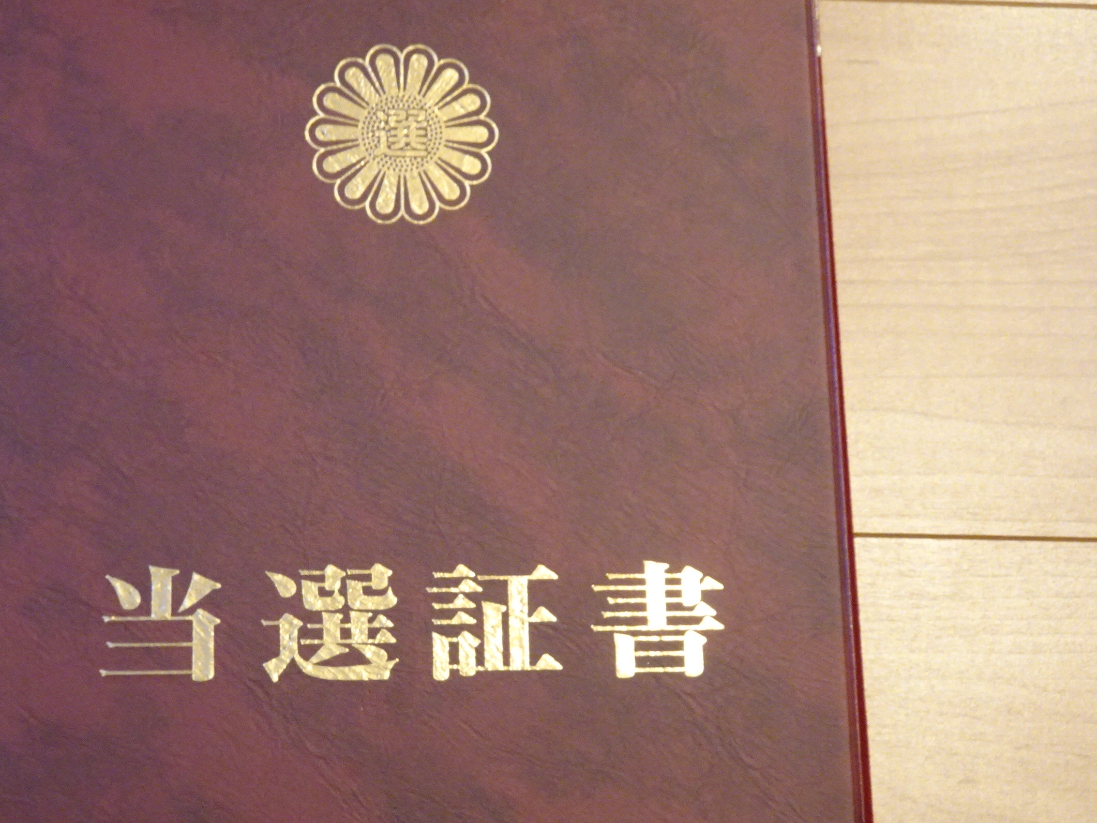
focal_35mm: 66
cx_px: 429
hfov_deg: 29.3
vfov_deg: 22.3
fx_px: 2092
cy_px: 446
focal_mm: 8.64
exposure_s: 1/15
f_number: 4.5
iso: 800
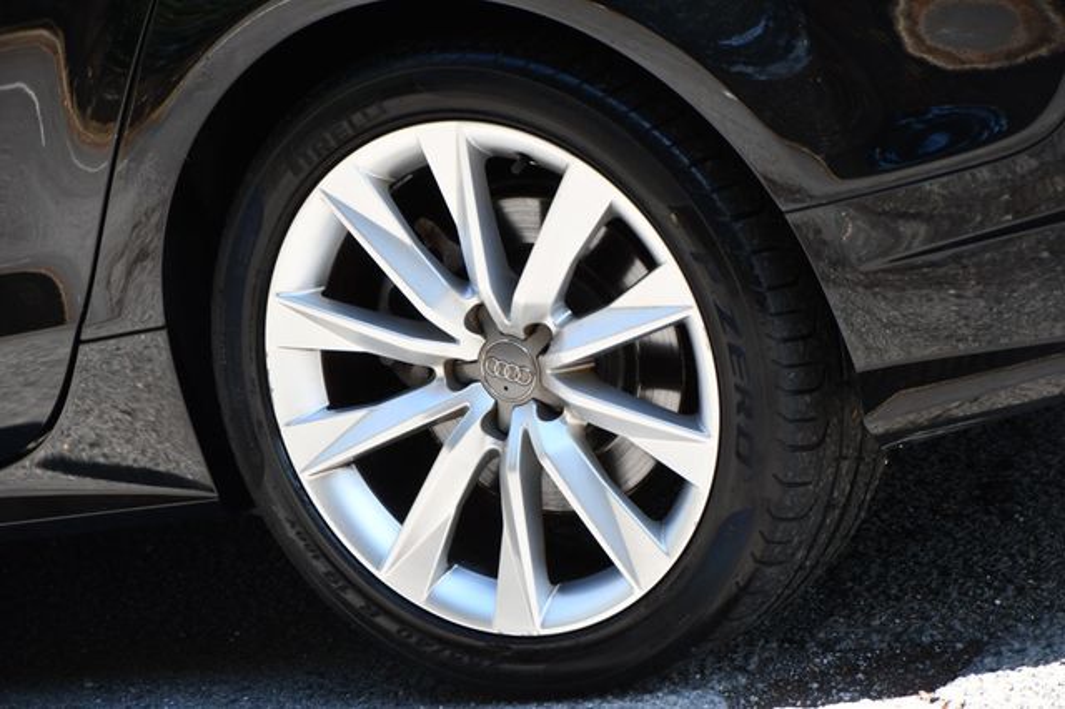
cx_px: 532
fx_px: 5411
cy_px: 354
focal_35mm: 183
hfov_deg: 11.2
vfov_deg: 7.5
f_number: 5.6
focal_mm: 122
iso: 400
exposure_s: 1/250
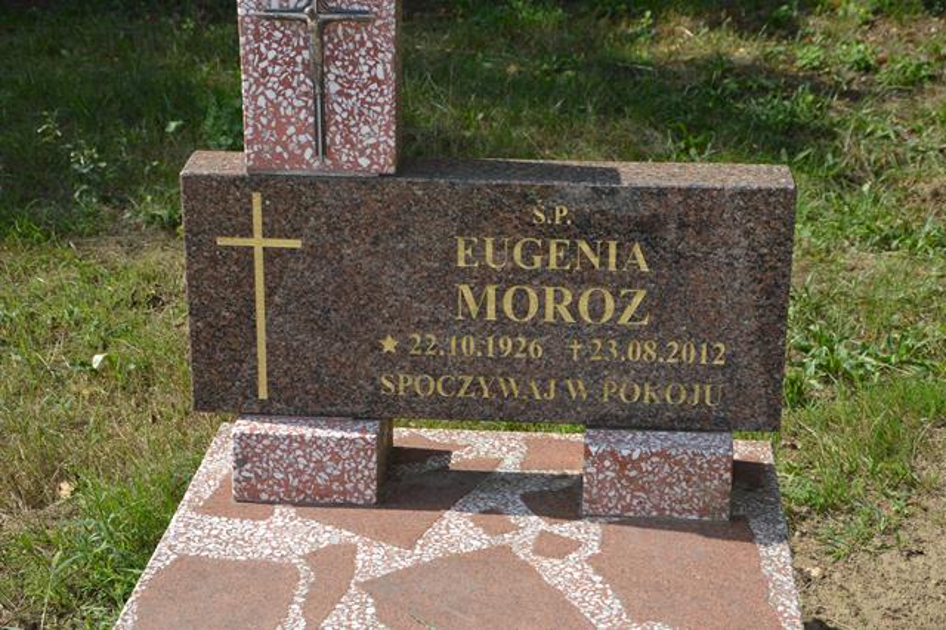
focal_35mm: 72
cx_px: 473
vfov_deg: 18.9
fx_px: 1891
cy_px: 315
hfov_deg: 28.1
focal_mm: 48
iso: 100
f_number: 8
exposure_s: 1/200
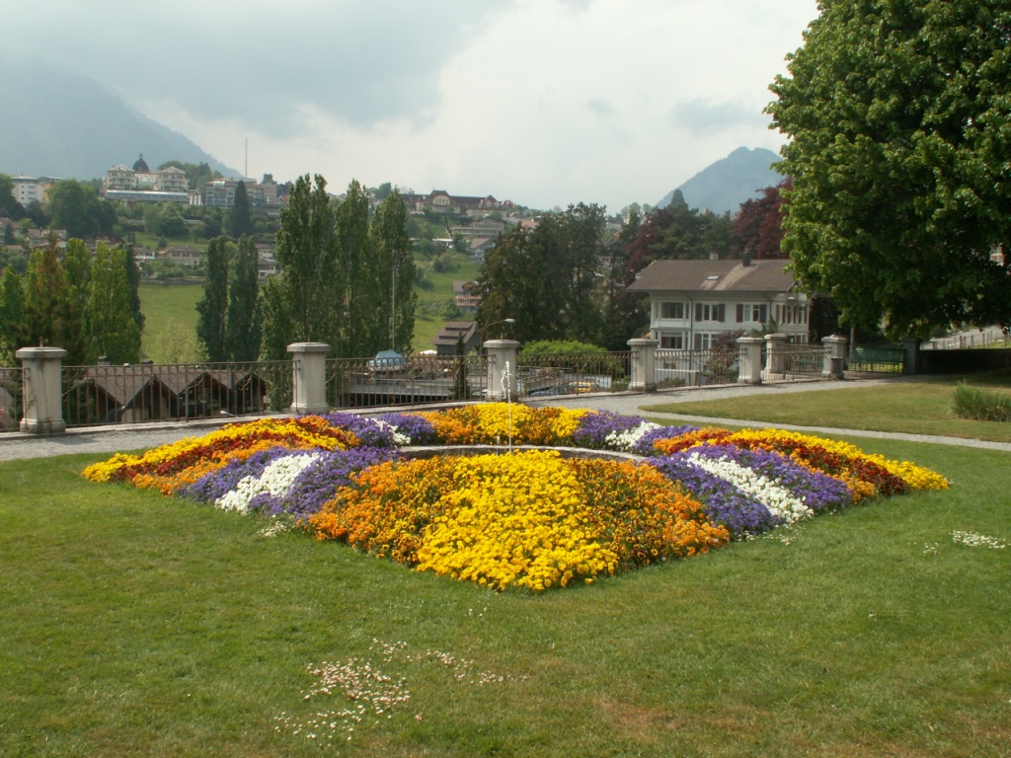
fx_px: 1022
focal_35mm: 35
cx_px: 506
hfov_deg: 52.6
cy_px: 379
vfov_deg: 40.7
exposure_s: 1/200
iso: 50
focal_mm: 5.86
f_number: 7.1
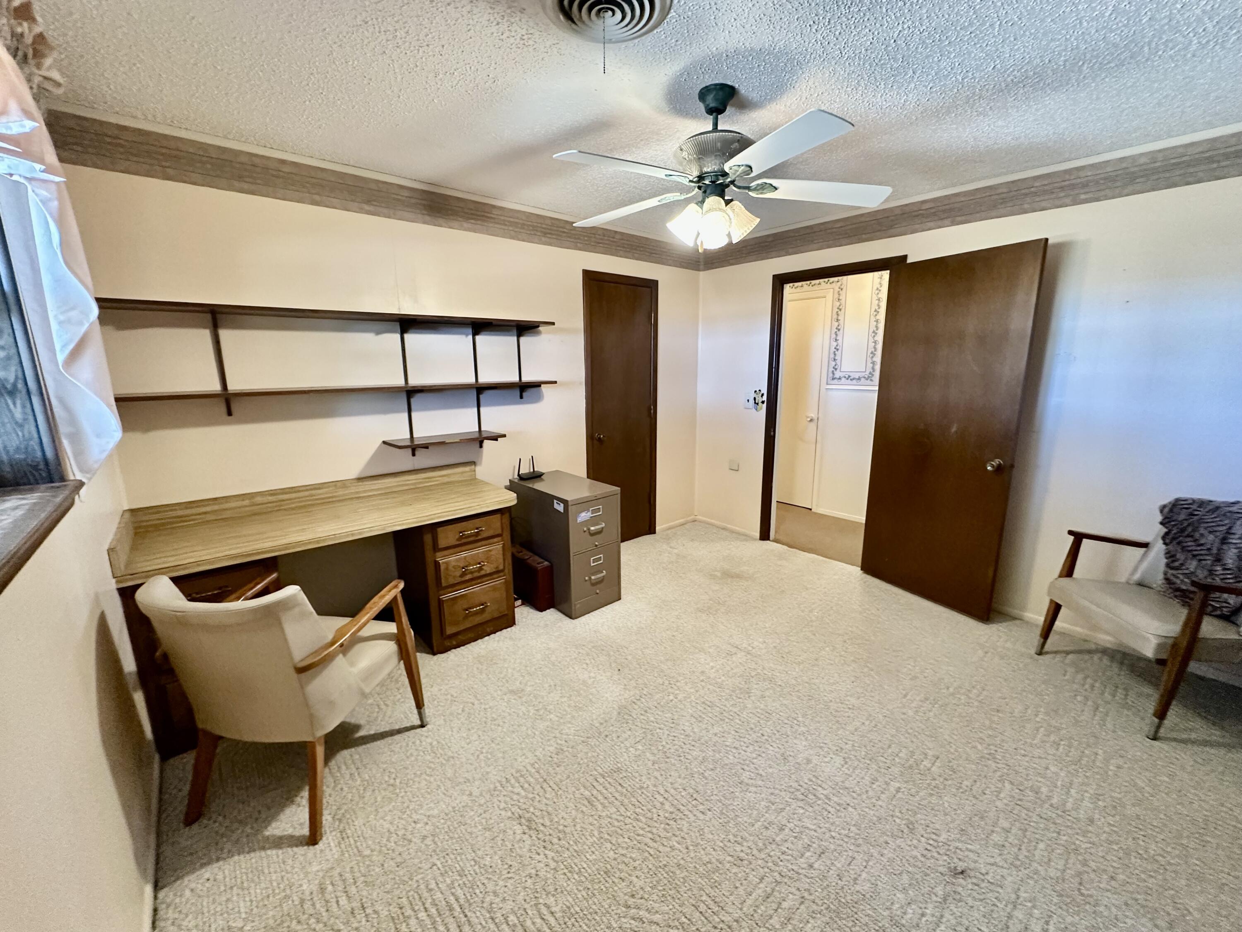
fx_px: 502
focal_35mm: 14
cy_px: 466
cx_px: 621
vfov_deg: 85.7
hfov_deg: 102.1
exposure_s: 1/60
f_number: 2.2
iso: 400
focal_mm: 2.22
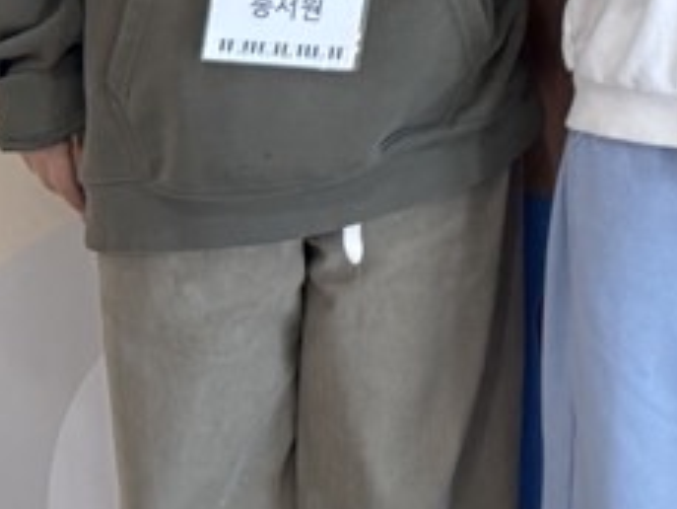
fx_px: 2622
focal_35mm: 134
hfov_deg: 13.7
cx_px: 1076
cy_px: -651
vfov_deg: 9.9
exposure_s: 1/120
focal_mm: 6.76
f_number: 1.78
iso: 100
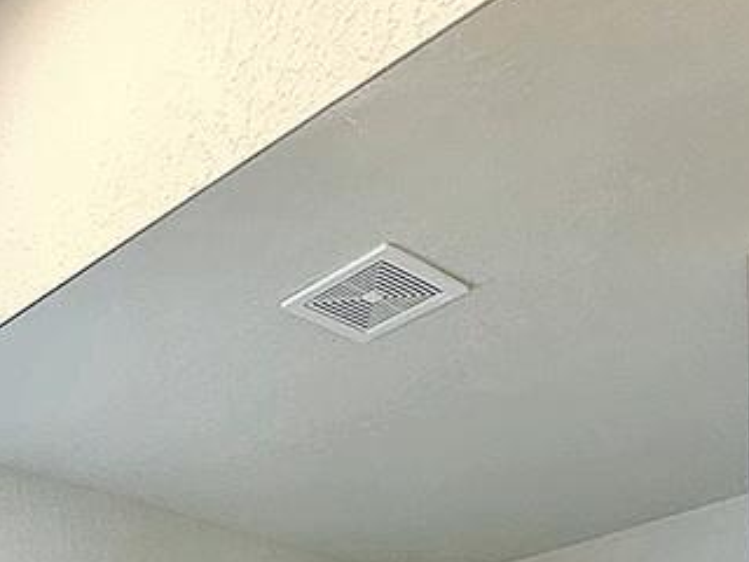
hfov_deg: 29.1
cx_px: 33
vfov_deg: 17.9
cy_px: 1047
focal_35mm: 63
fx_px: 1363
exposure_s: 1/120
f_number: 2.2
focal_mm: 2.2
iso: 64
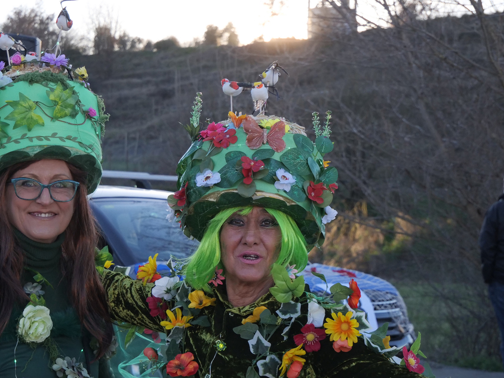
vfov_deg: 17.1
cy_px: 235
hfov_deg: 22.7
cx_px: 216
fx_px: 1252
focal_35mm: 86
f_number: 4.7
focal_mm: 28
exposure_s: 1/800
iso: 800
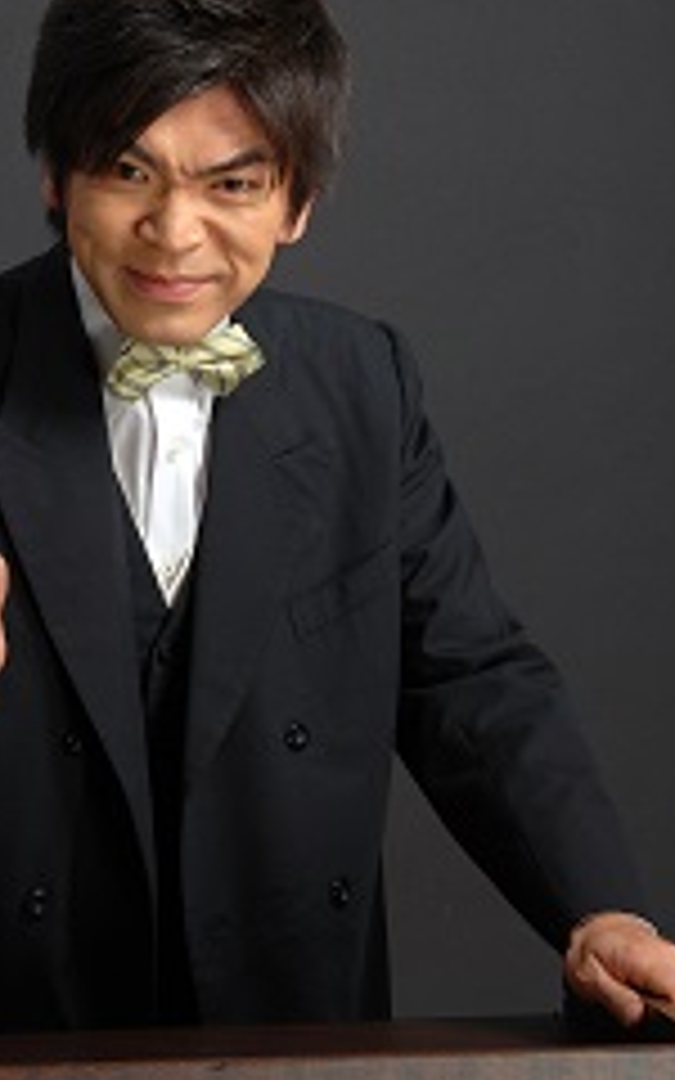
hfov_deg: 8.9
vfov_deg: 14.1
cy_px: 688
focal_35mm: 148
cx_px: 209
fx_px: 4356
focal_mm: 58
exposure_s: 1/100
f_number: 8
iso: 125
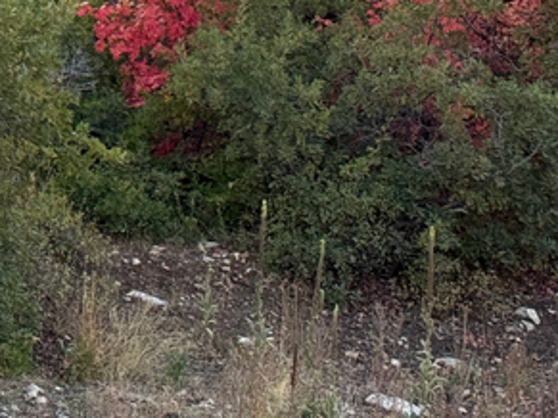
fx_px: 2723
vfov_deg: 8.6
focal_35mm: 169
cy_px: -196
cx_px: -313
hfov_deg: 11.2
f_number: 1.78
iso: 80
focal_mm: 6.76
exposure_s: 1/1608
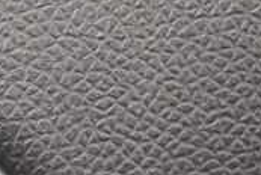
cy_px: 309
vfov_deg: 5.9
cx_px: -131
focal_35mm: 229
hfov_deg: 8.8
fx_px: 1663
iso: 7200
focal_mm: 31
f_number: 4.2
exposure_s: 1/60
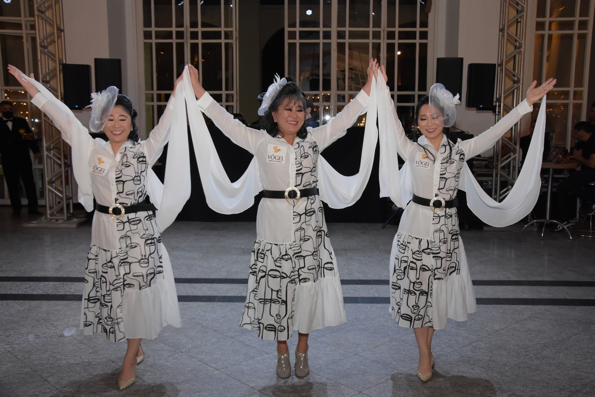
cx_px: 298
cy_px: 198
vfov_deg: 35.5
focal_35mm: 38
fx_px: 620
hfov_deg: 51.3
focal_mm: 25
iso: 1600
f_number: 5.6
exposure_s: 1/60
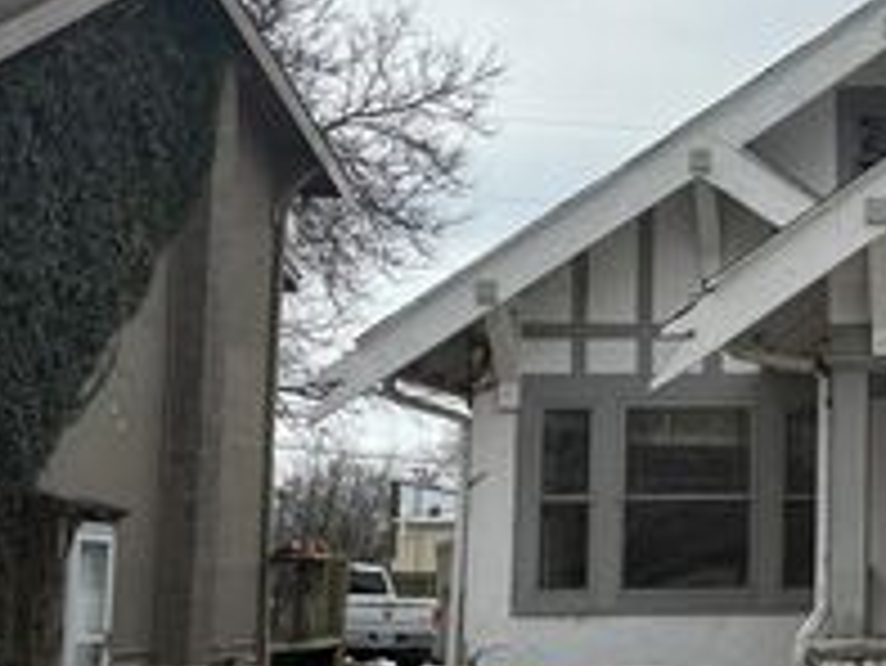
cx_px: 949
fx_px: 1690
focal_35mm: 66
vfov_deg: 22.3
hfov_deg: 27.2
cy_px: 394
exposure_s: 1/4065
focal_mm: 5.96
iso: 50
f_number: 1.6
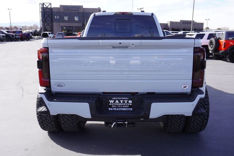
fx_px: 215
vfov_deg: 40.0
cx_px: 117
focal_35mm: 33
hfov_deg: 57.2
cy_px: 78
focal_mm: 22
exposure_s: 1/100
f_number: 7.1
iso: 100
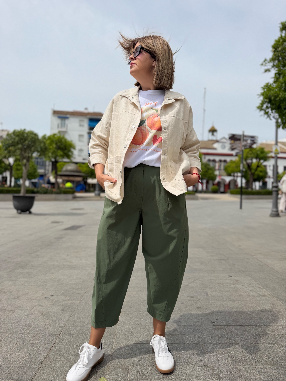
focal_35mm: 24
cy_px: 190
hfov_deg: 56.8
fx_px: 264
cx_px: 143
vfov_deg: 71.6
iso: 80
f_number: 1.78
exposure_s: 1/8130
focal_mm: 6.76
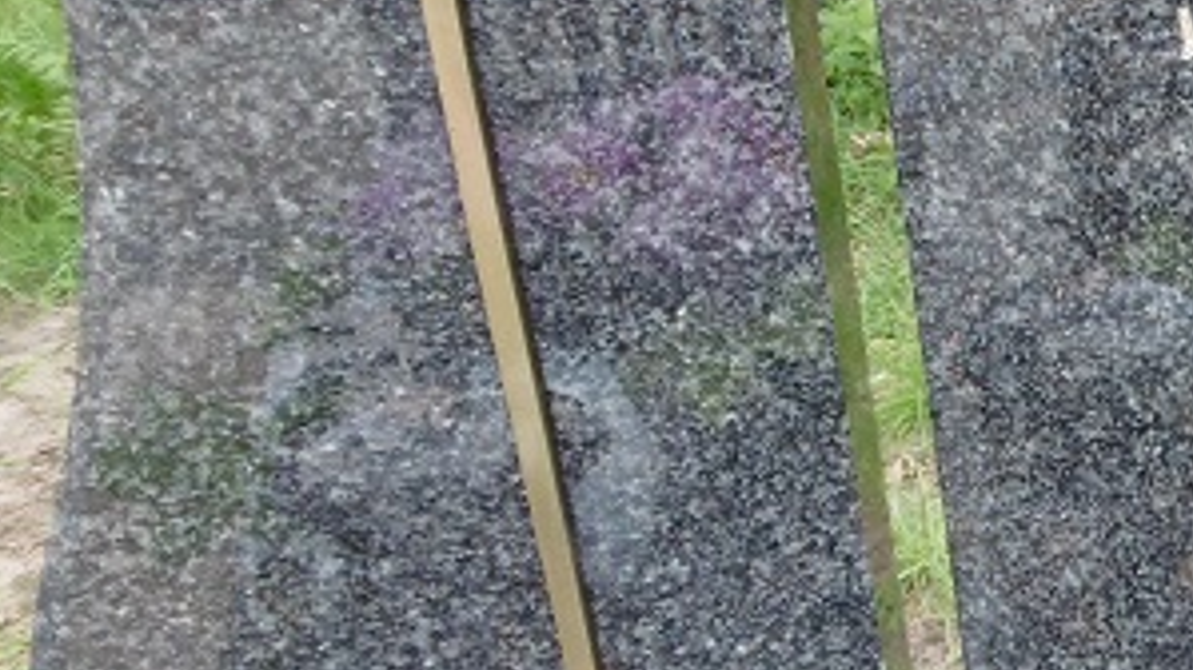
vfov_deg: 17.2
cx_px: 1512
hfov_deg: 26.1
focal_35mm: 70
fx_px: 2214
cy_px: 371
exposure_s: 1/100
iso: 100
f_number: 3.1
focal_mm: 4.3
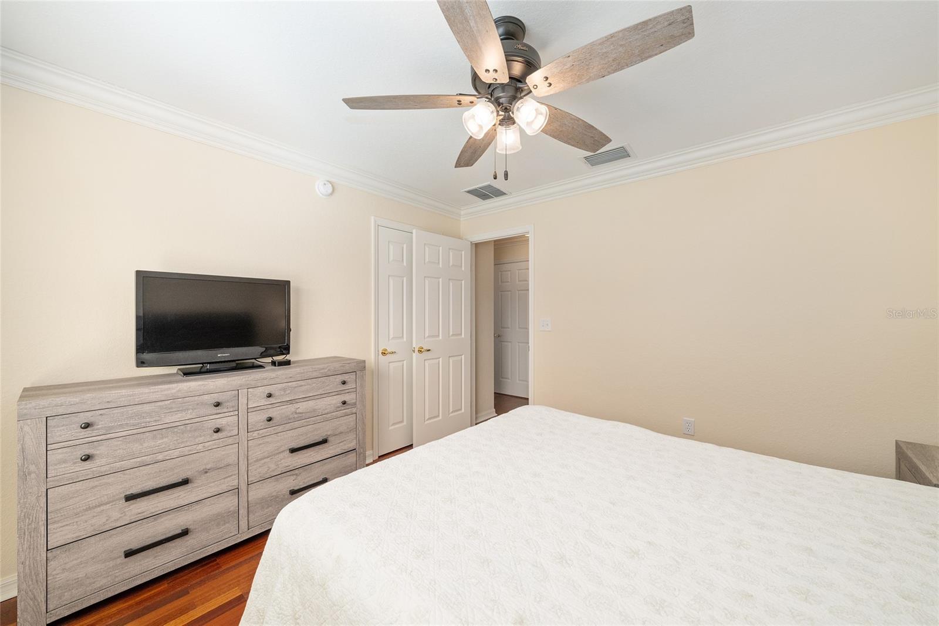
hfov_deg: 108.3
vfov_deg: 85.4
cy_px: 313
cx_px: 470
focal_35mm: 13
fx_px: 339
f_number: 8
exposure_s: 1/100
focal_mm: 13
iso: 500
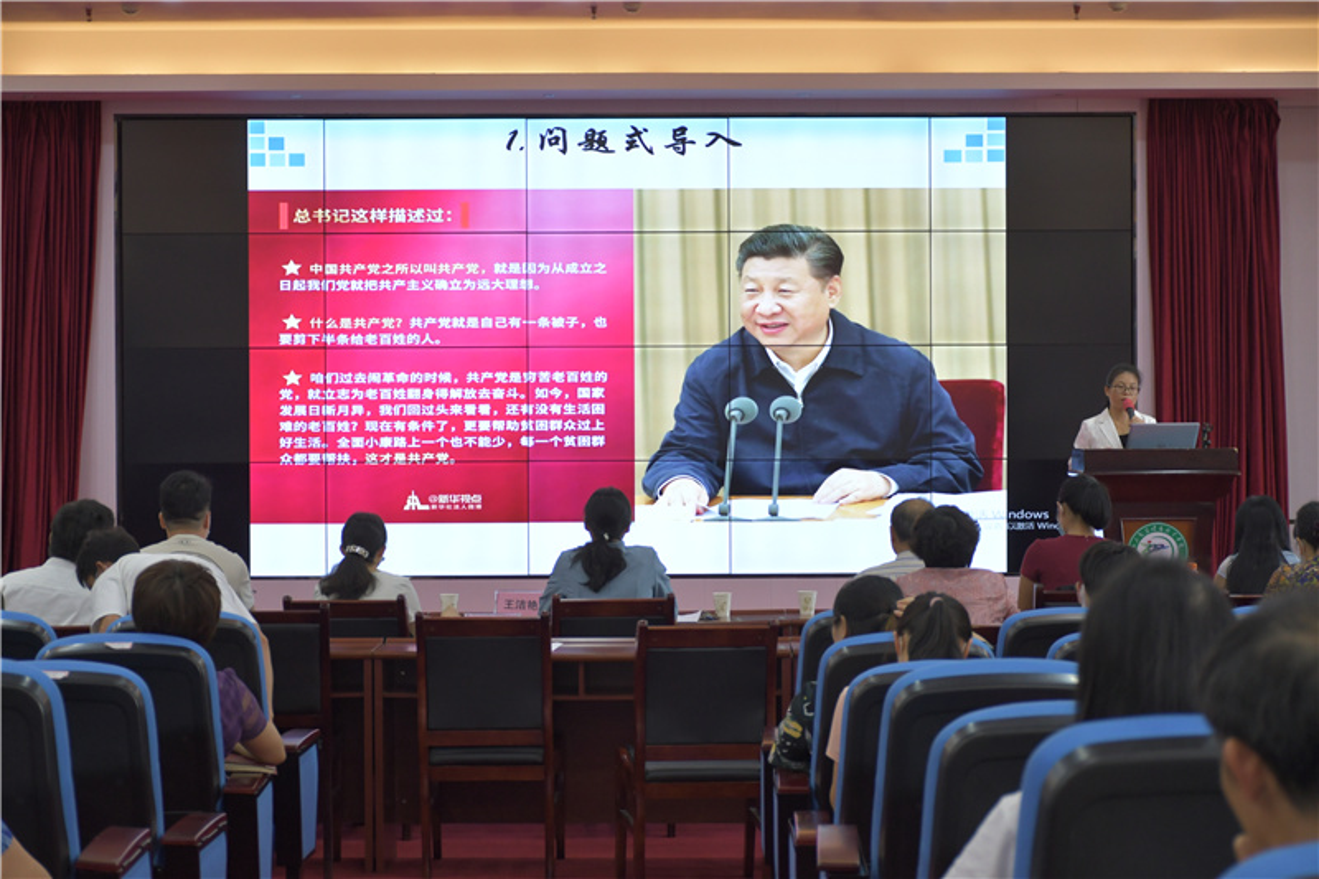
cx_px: 660
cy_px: 440
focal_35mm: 78
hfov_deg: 26.0
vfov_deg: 17.5
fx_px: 2857
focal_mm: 52
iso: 1000
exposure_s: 1/100
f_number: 4.8
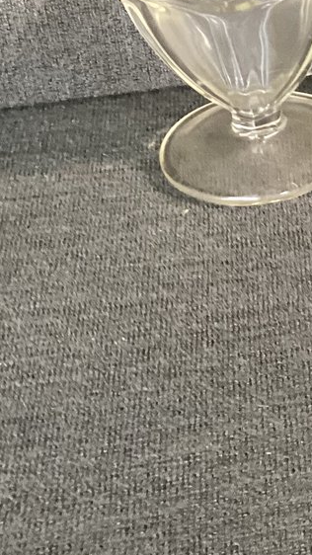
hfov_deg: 11.8
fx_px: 1339
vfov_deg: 22.7
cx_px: 635
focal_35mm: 91
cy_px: 24
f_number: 2.4
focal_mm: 3.3
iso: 320
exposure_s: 1/60
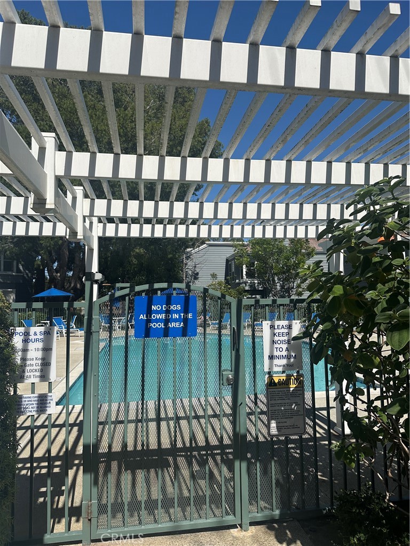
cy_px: 273
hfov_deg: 56.8
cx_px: 205
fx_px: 379
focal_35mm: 24
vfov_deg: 71.6
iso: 80
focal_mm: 6.86
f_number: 1.78
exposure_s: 1/8197
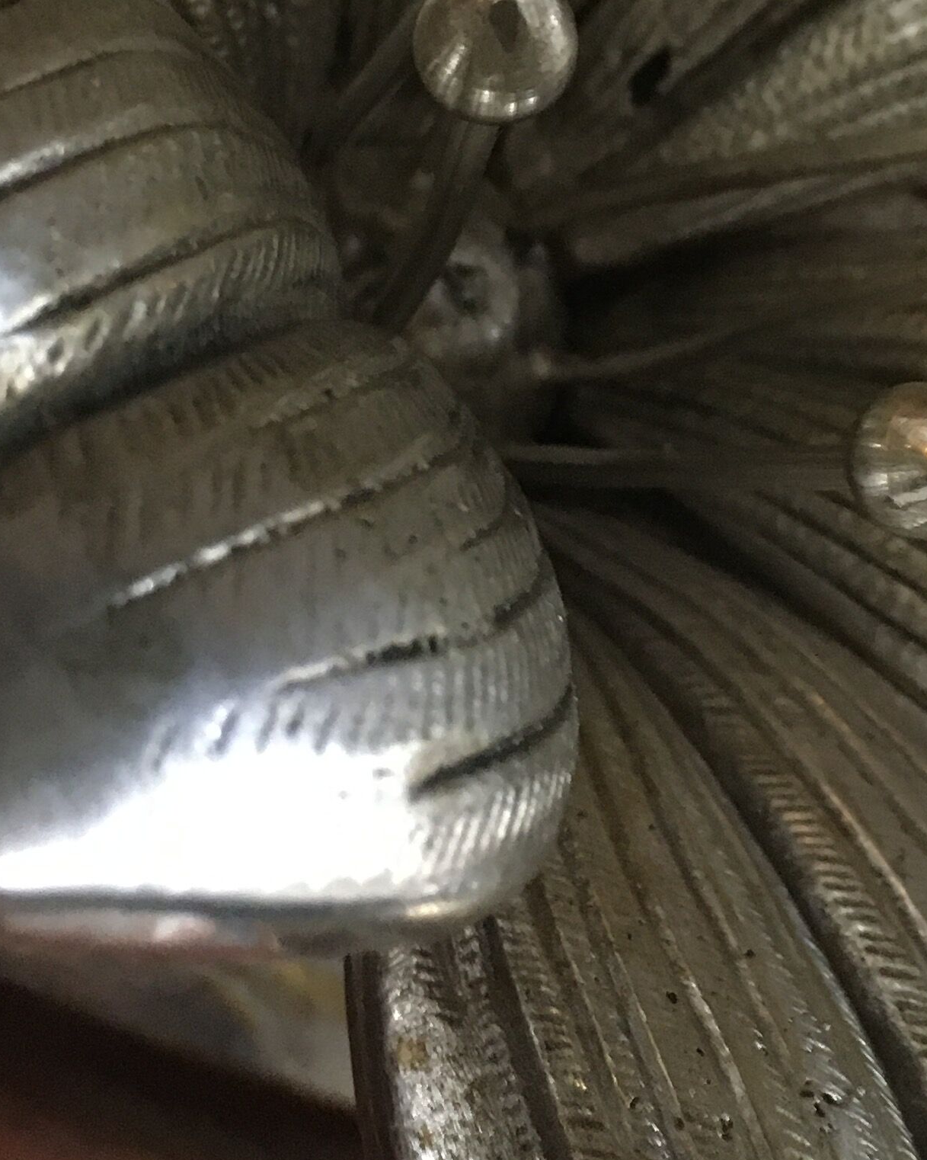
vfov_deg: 24.9
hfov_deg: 20.4
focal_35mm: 75
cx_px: 526
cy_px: 207
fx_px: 2573
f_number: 2.2
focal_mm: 4.15
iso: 400
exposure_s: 1/17
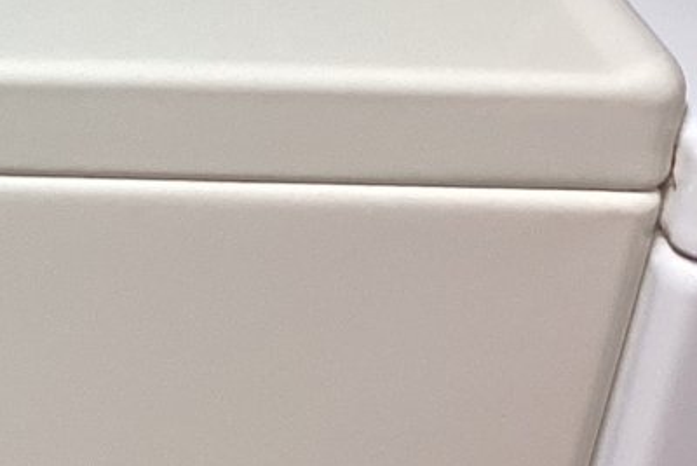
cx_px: -466
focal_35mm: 122
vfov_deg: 11.1
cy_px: -46
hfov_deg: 15.0
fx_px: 2363
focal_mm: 3.3
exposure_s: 1/60
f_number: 2.4
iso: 200
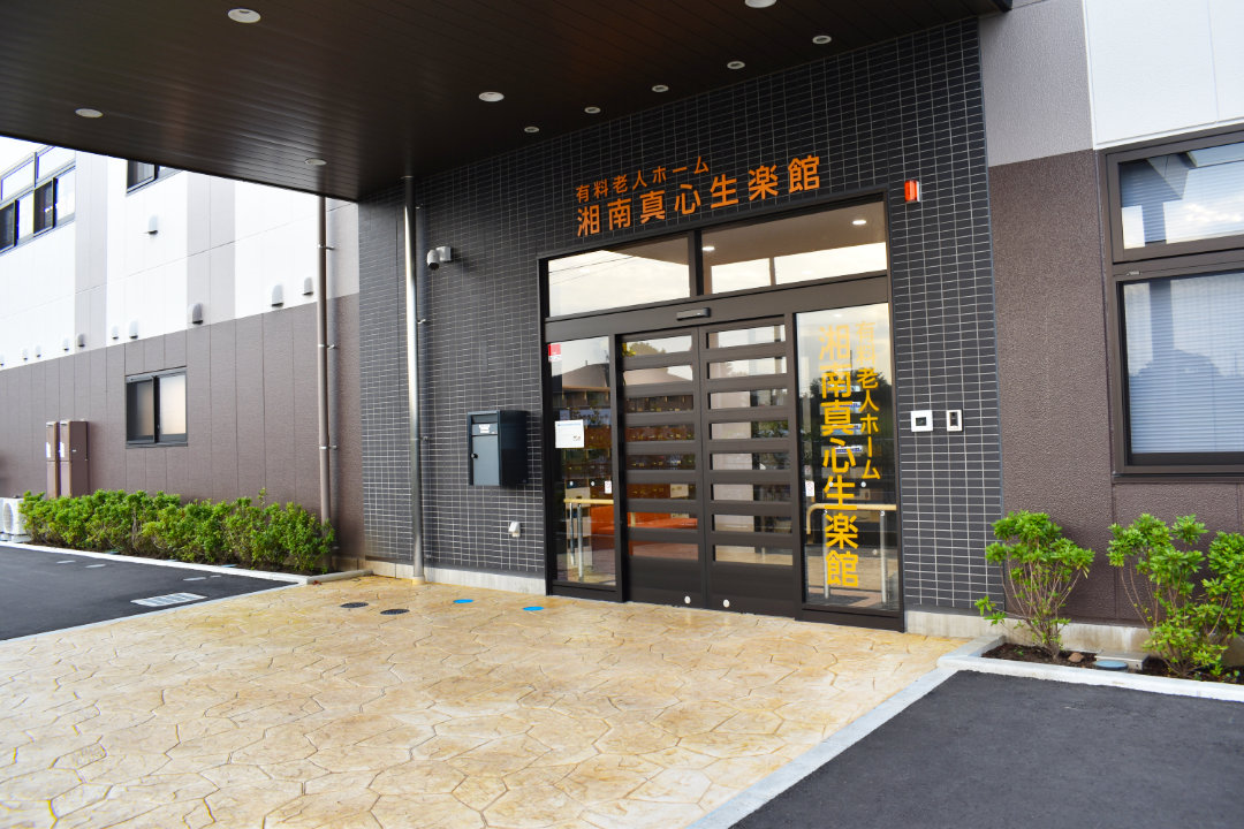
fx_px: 933
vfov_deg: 47.9
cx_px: 622
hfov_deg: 67.4
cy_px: 414
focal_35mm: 27
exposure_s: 1/25
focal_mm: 18
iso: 100
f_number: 6.3
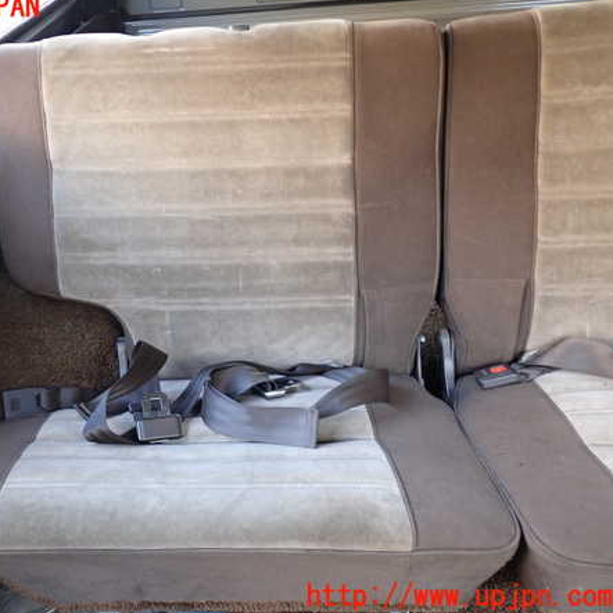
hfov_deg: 45.3
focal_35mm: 36
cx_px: 204
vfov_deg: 46.0
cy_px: 302
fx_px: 721
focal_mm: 5.4
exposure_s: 1/30
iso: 250
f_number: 2.3
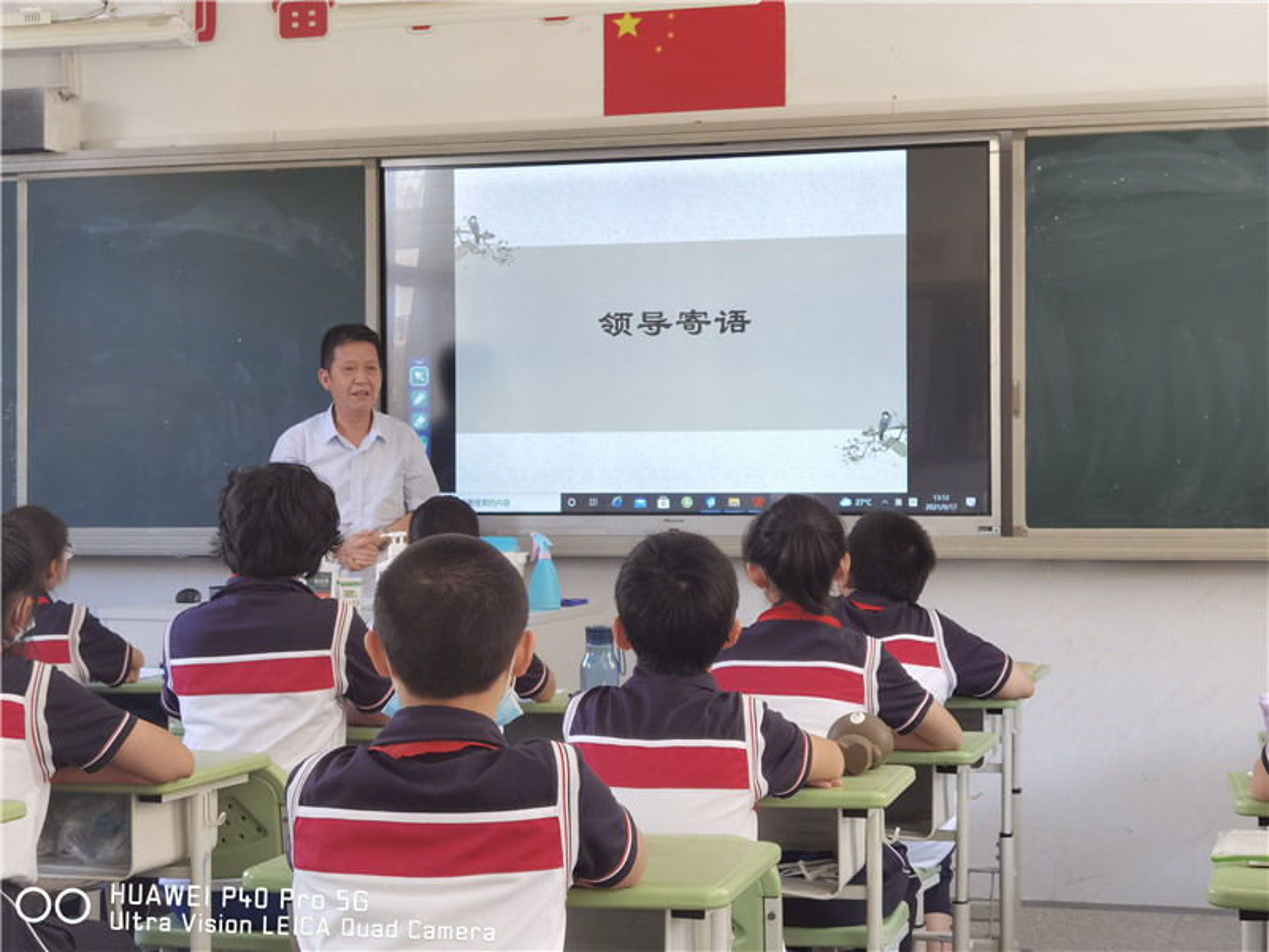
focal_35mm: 62
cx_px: 634
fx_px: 2273
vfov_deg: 23.7
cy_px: 476
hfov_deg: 31.2
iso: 80
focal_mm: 6.71
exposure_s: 1/100
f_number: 1.9
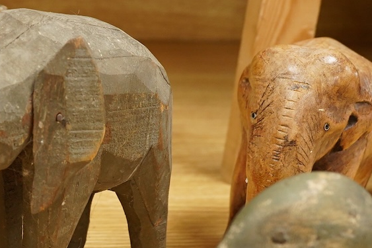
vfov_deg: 15.2
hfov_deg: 22.0
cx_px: 24
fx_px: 930
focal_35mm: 90
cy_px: 159
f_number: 8
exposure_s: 1/125
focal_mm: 30
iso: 2000
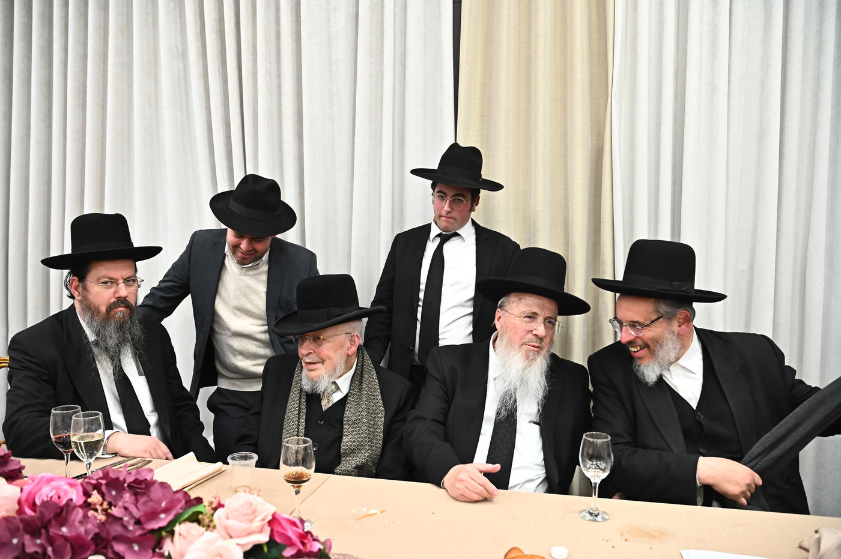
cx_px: 420
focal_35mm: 30
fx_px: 700
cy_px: 280
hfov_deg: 62.0
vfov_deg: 43.5
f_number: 4.5
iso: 2500
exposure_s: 1/200
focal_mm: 30
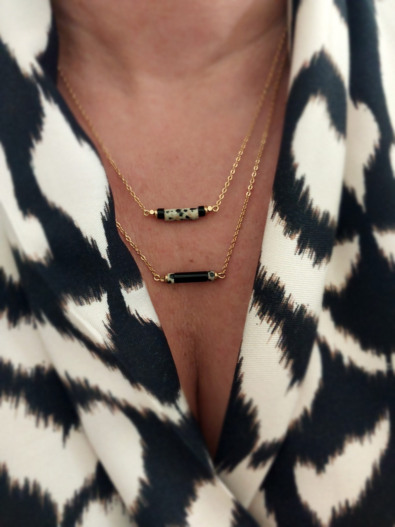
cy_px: 264
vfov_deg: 60.0
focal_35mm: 30
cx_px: 198
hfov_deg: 46.8
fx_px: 456
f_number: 1.8
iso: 320
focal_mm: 4.6
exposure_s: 1/30
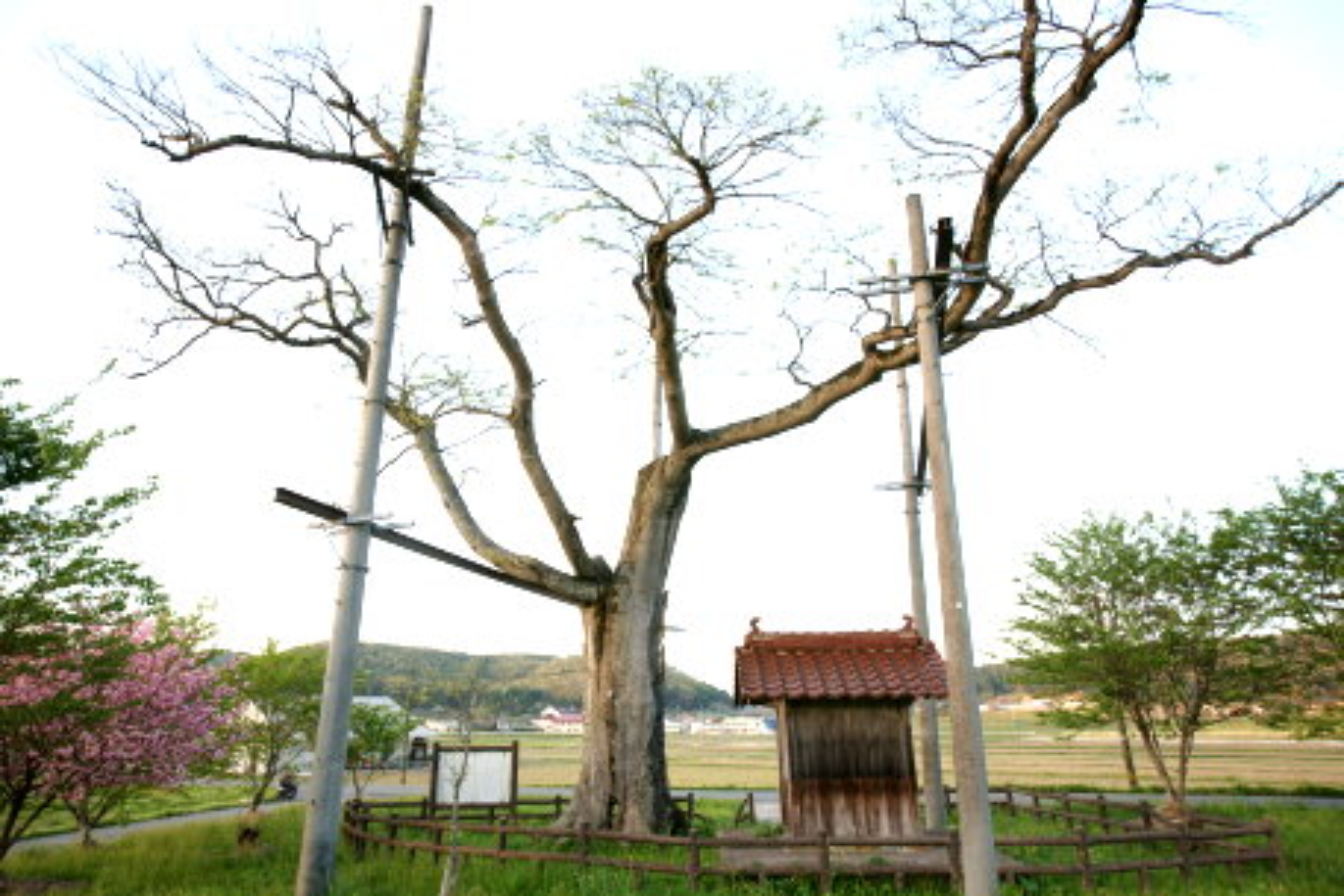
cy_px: 448
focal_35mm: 20
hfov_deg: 84.0
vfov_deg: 62.0
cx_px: 672
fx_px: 747
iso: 320
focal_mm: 20
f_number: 5.6
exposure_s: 1/60
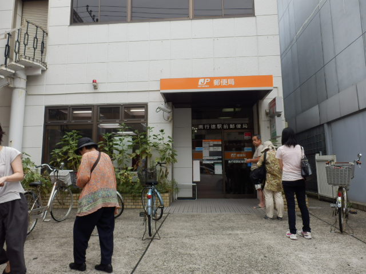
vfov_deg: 56.8
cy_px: 137
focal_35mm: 24
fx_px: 254
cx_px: 183
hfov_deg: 71.6
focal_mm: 4.2
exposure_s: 1/320
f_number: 3
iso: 80
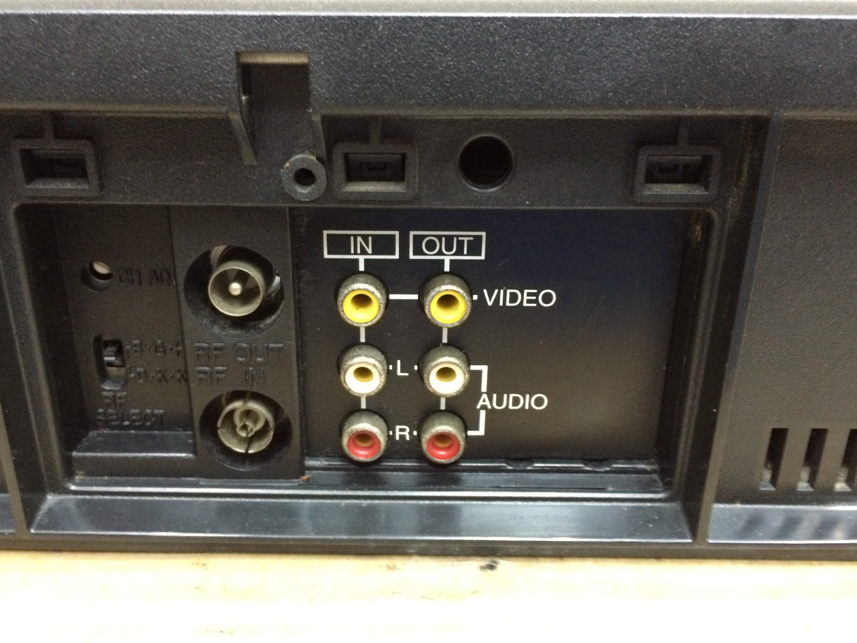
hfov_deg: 56.8
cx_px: 406
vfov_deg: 44.1
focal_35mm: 32
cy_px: 302
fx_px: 792
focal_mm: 4.15
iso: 500
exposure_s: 1/17
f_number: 2.2
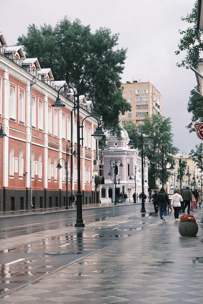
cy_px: 152
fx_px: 567
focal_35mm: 67
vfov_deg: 30.1
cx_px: 102
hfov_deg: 20.3
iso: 400
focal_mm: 44.7
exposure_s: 1/1000
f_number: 4
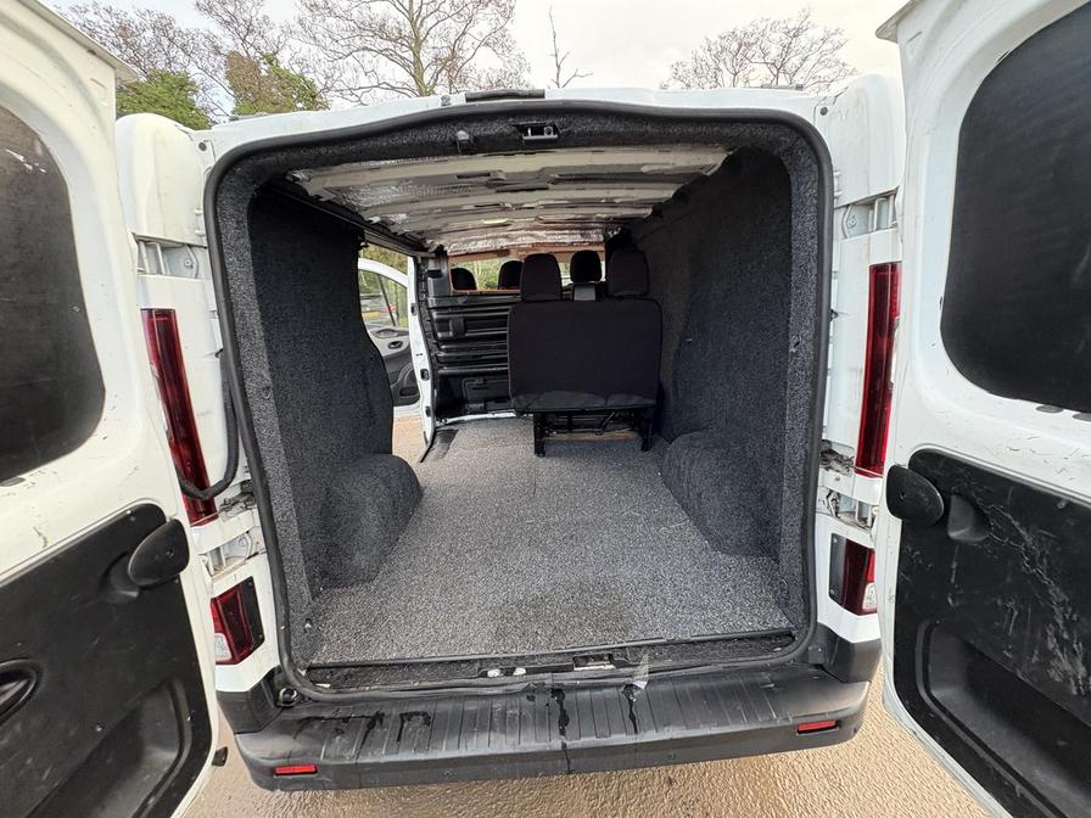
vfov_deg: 85.7
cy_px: 409
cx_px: 546
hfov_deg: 102.1
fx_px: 441
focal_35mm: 14
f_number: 2.2
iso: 250
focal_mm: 2.22
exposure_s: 1/76
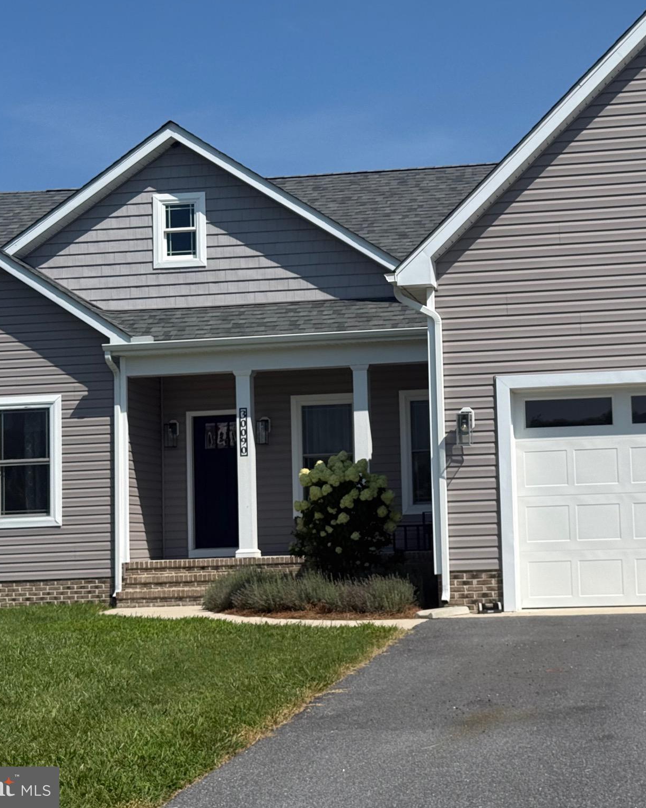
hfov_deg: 24.0
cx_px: 470
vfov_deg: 30.0
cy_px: 403
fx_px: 1506
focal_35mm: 63
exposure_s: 1/7874
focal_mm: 6.76
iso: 64
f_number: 1.78
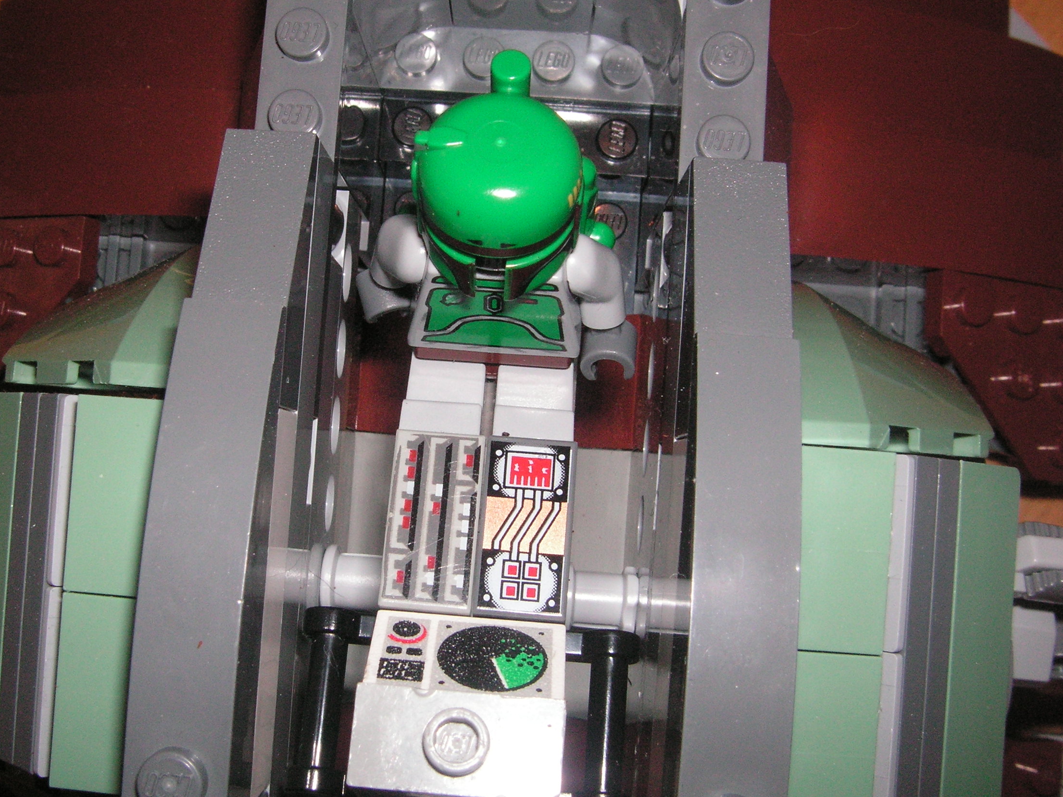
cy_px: 378
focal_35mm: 44
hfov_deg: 42.8
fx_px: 1351
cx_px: 458
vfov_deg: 32.9
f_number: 6.6
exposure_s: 1/45
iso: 160
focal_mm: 6.3
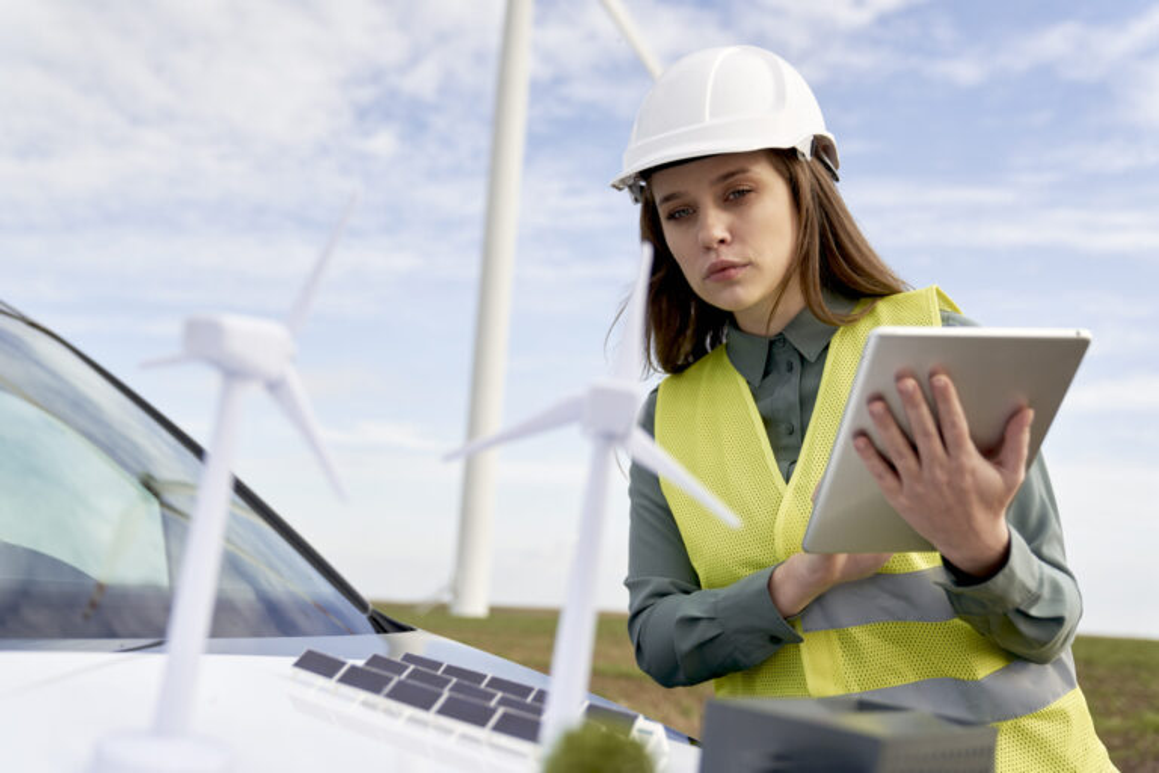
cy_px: 386
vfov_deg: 40.0
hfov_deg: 57.2
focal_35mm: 33
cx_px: 580
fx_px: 1062
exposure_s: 1/4000
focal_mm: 33
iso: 320
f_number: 2.8
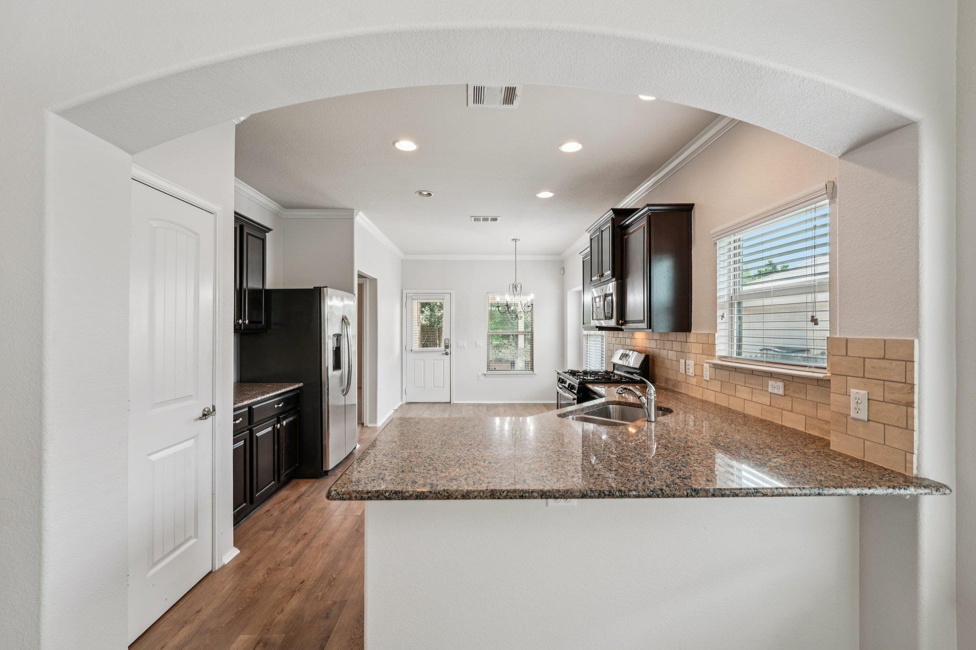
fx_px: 415
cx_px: 488
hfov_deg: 99.3
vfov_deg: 76.2
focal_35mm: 15
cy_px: 325
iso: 320
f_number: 8
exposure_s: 1/30
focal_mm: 15.3
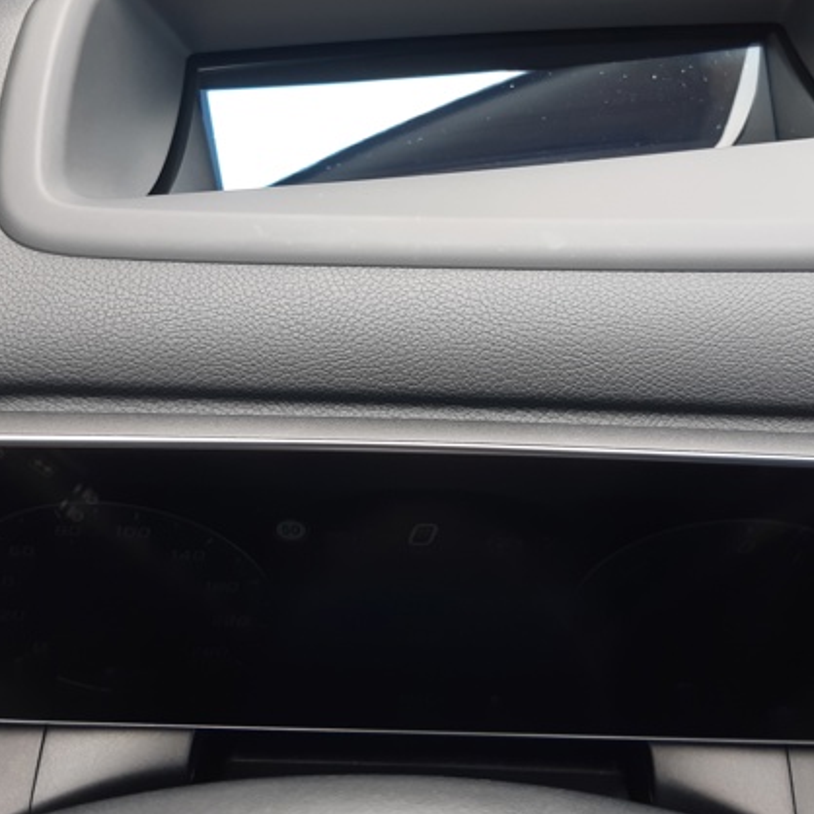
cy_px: 296
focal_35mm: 44
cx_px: 444
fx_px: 1171
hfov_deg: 38.3
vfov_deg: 38.1
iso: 50
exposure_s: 1/50
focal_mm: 3.92
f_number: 1.7
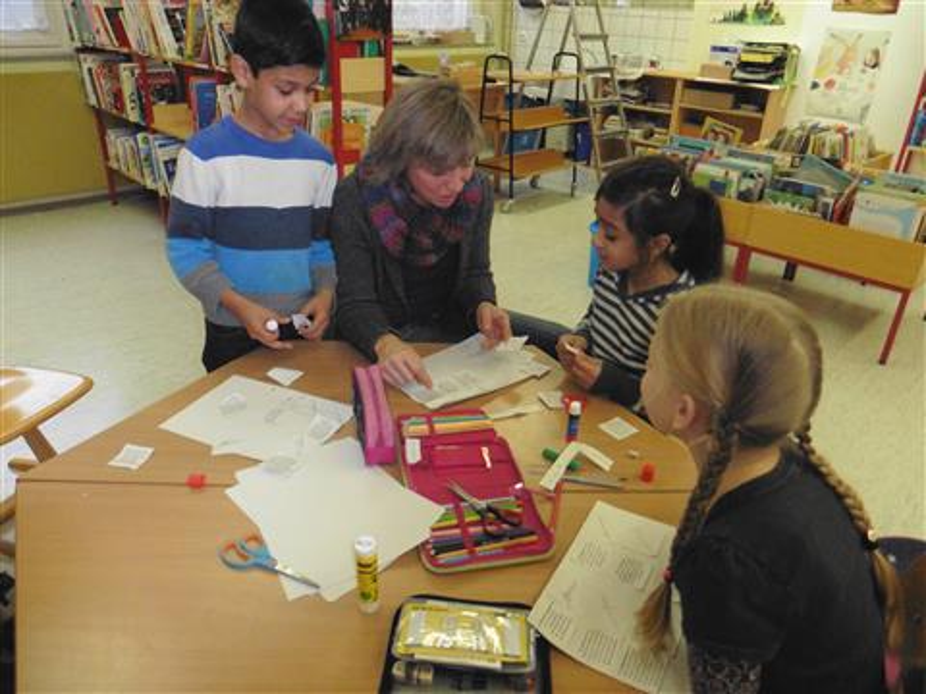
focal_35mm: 24
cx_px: 463
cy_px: 347
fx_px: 642
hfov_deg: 71.6
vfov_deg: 56.8
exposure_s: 1/125
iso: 800
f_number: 3.3
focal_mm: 4.3
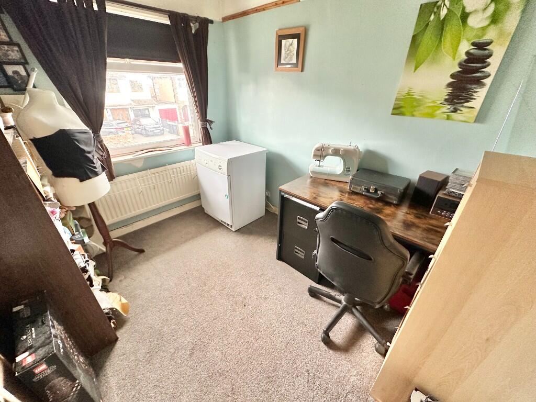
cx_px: 268
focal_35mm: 14
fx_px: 217
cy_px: 201
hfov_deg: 102.1
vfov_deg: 85.7
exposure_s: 1/99
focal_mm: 2.22
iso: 250
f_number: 2.2
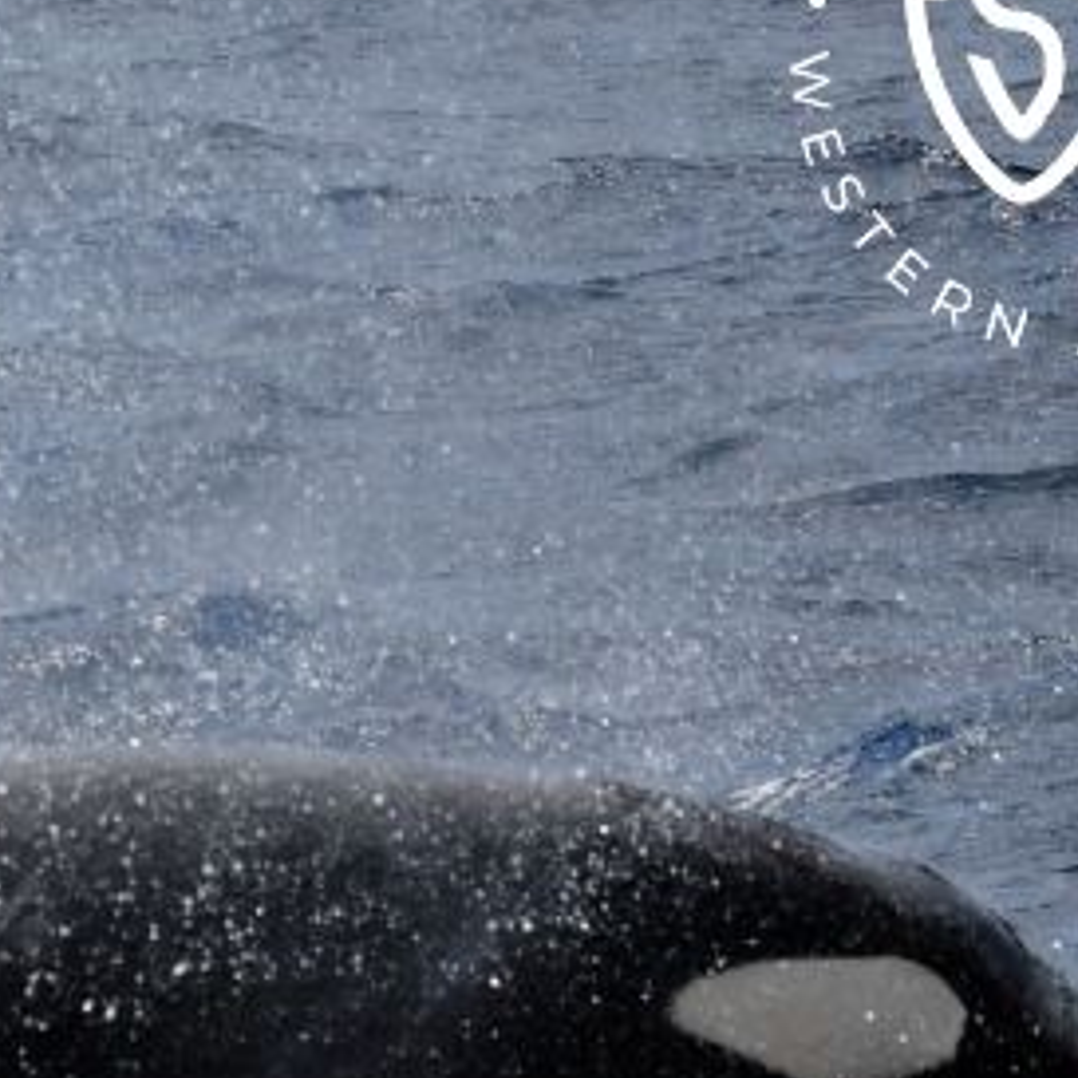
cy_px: 800
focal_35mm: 561
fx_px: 19766
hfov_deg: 3.1
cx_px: -182
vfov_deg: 3.1
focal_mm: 150
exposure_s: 1/2000
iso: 280
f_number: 8
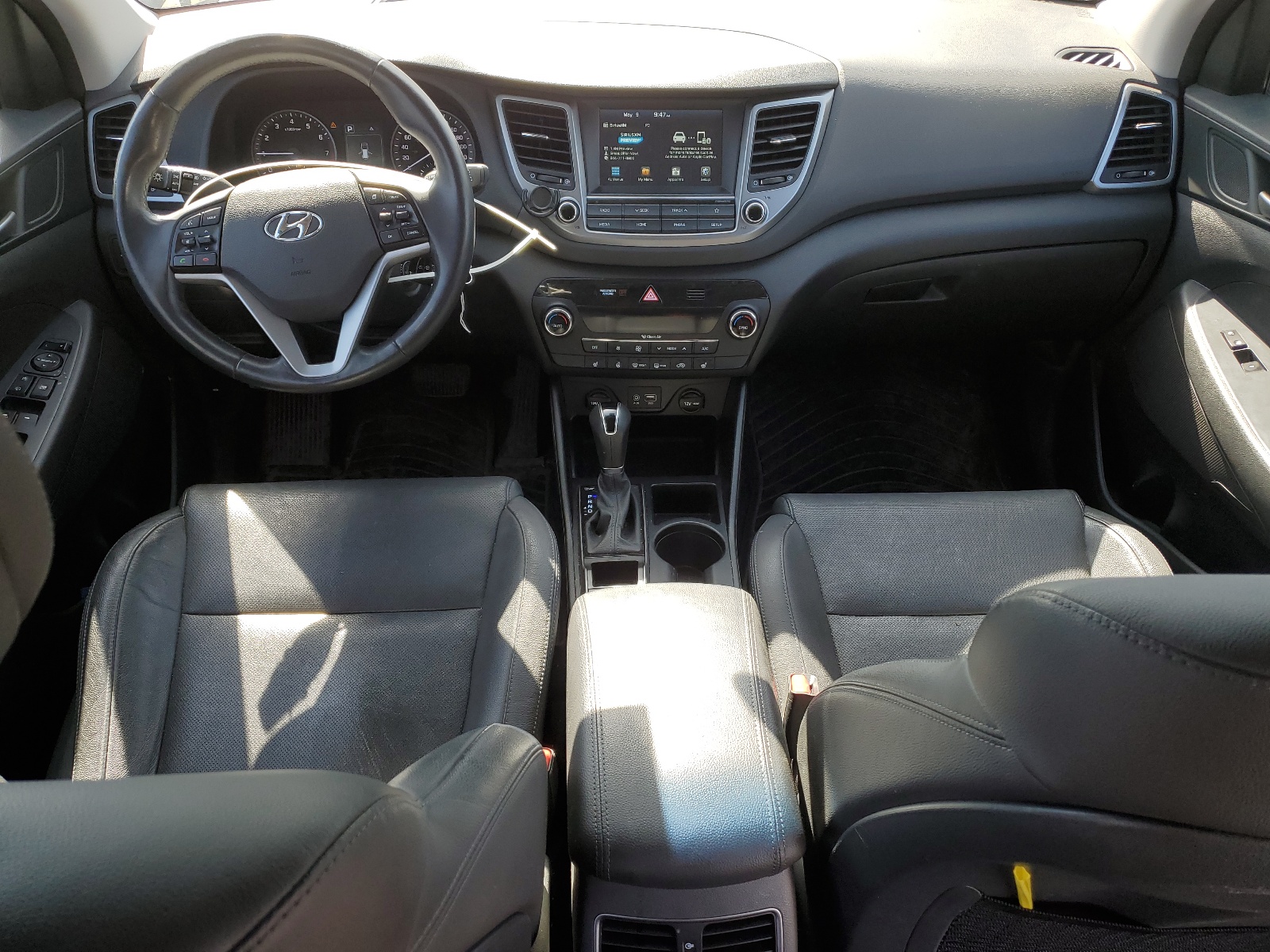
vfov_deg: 53.1
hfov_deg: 67.3
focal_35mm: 26
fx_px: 954
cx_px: 635
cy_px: 476
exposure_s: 1/278
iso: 50
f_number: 1.5
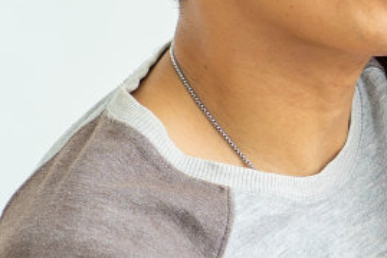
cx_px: 771
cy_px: 130
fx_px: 5436
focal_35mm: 506
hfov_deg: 4.0
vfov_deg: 2.7
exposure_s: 1/100
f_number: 4.5
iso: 160
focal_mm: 85
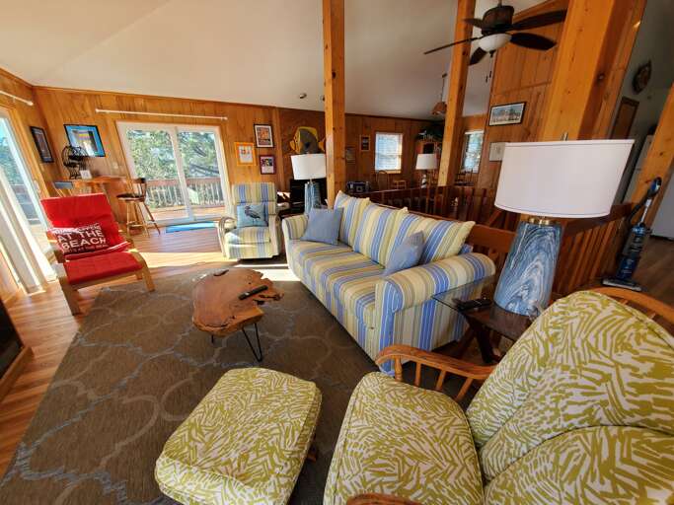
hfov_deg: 106.2
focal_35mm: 13
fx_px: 253
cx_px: 337
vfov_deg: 89.9
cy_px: 252
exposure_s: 1/60
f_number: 2.2
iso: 50
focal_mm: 1.8
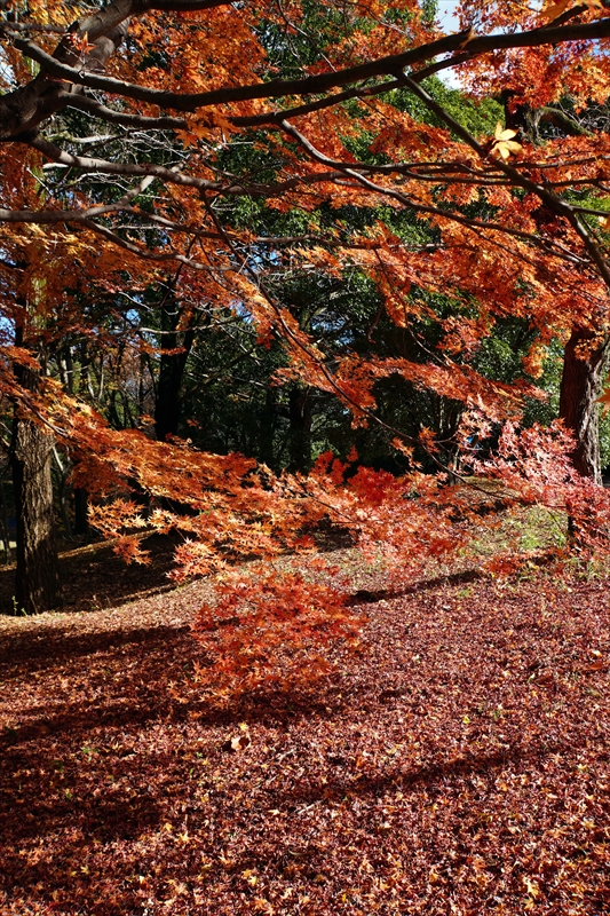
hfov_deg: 47.9
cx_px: 305
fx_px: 686
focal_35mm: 27
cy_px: 458
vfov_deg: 67.4
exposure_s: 1/125
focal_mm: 18
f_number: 7.1
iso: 100
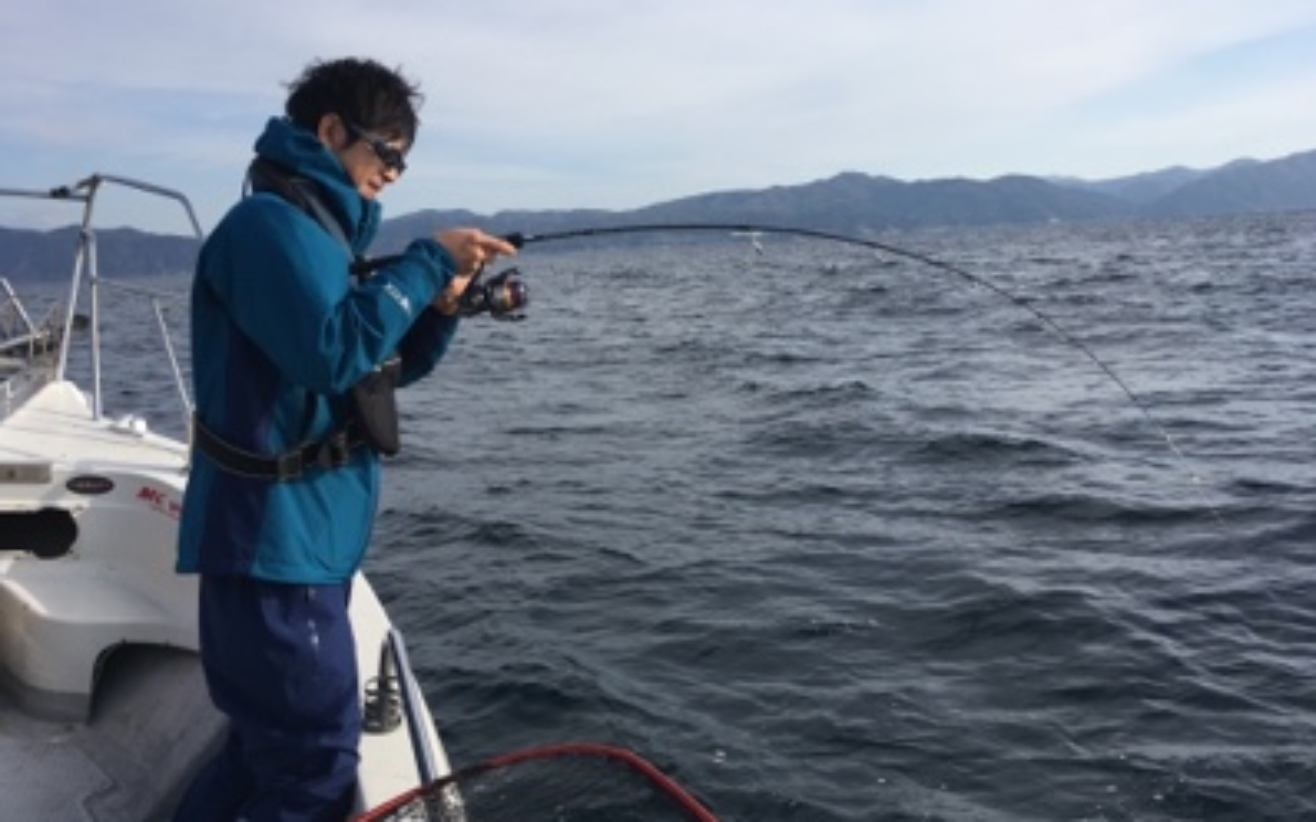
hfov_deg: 61.2
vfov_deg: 40.4
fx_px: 1112
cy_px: 338
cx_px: 656
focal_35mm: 31
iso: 25
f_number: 2.2
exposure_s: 1/1350
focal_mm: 4.15
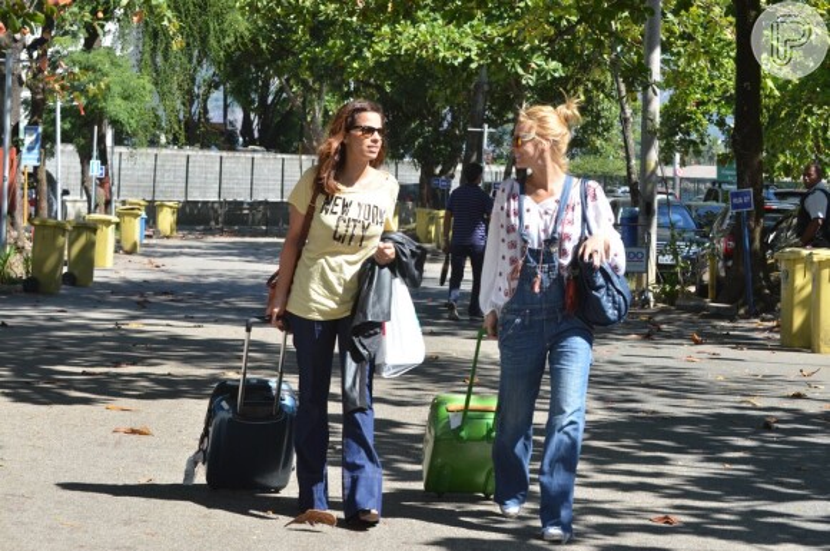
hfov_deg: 19.5
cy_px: 276
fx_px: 2417
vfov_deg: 13.0
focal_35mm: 105
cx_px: 415
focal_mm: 70
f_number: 8
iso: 200
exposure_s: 1/250
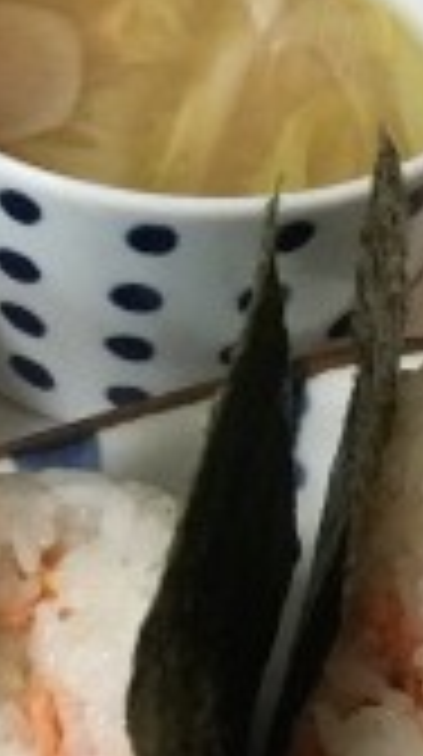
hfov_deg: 10.5
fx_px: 2262
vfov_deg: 18.3
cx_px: -112
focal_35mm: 113
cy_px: -50
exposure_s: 1/30
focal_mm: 4.15
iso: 200
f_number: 2.2
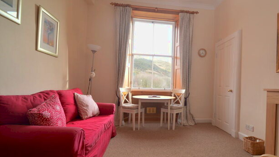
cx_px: 159
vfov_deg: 61.0
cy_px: 84
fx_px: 133
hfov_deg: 92.0
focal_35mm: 18
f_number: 5
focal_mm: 10
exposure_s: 1/100
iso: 400
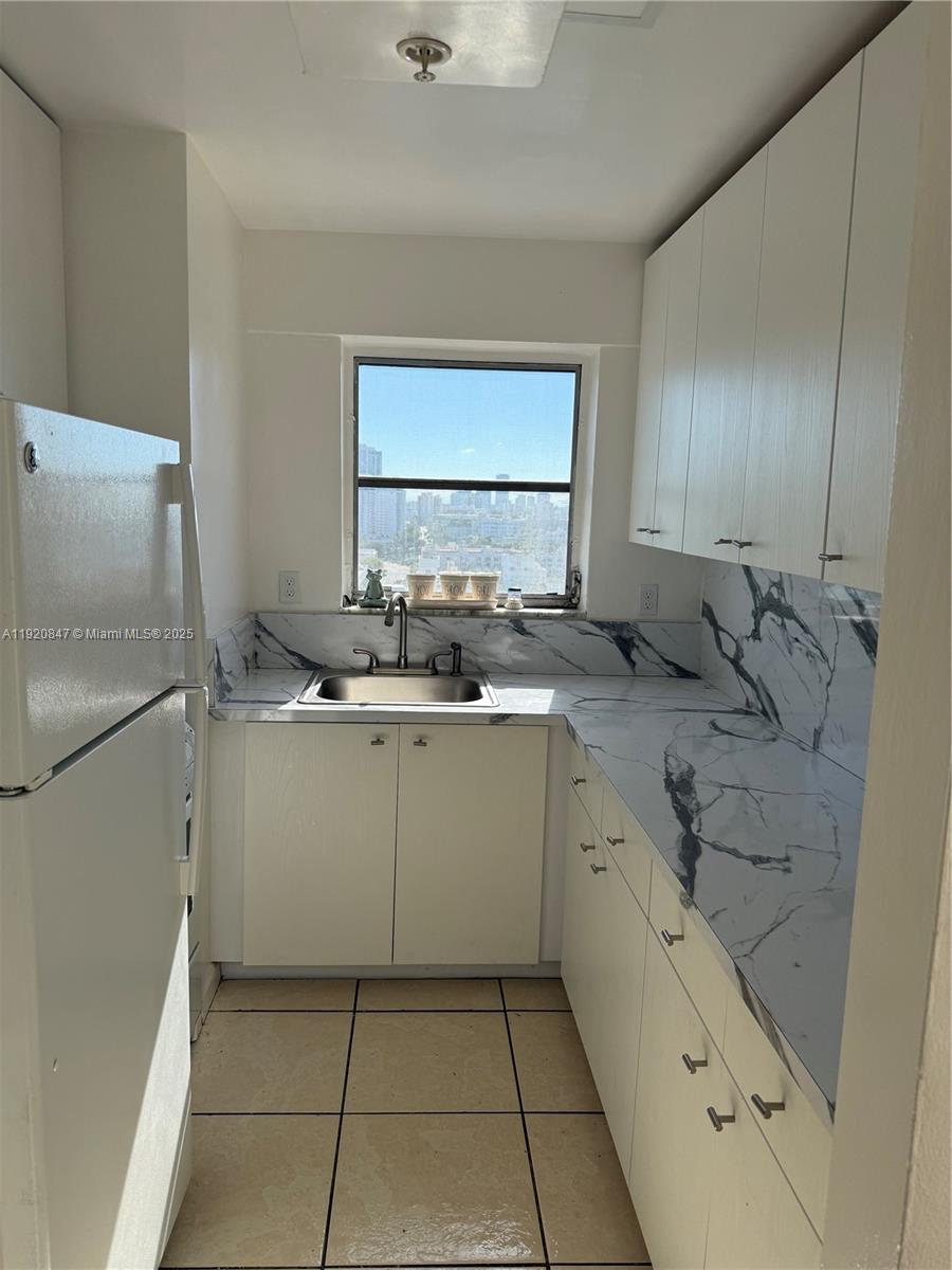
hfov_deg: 56.8
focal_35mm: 24
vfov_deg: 71.6
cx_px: 476
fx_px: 880
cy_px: 635
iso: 100
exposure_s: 1/2169
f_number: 1.78
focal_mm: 6.76
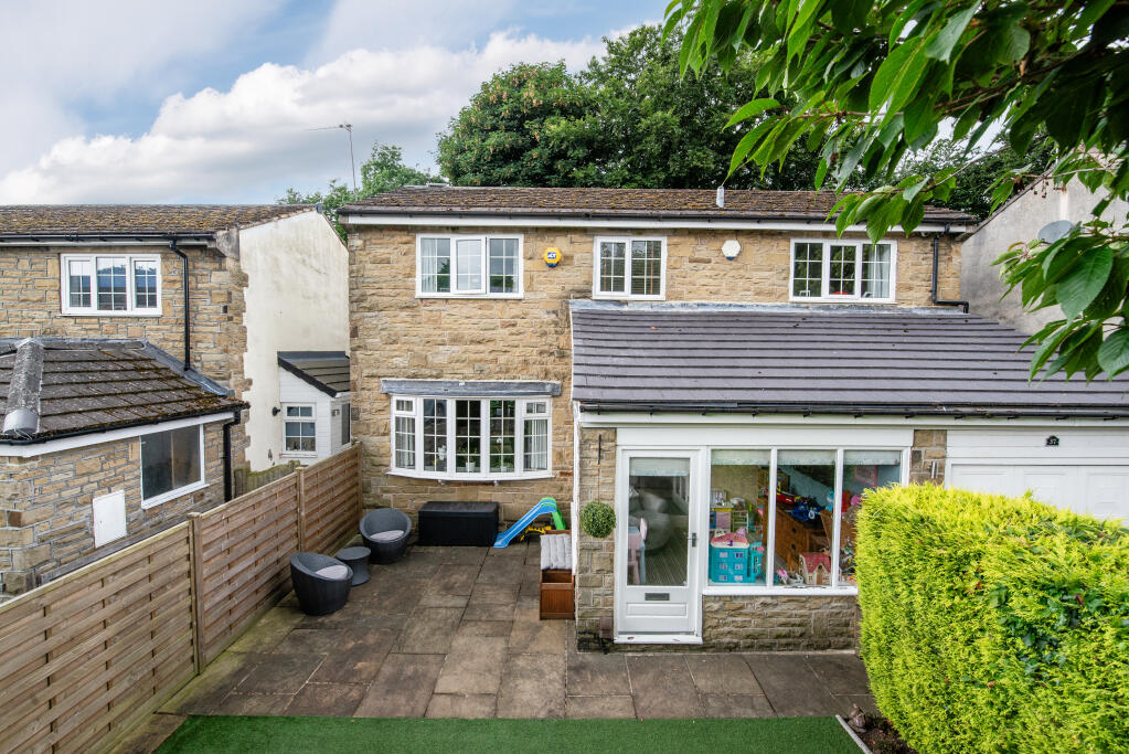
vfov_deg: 77.4
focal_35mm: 15
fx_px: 471
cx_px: 564
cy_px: 377
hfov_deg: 100.4
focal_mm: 15
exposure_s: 1/320
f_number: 10
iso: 800
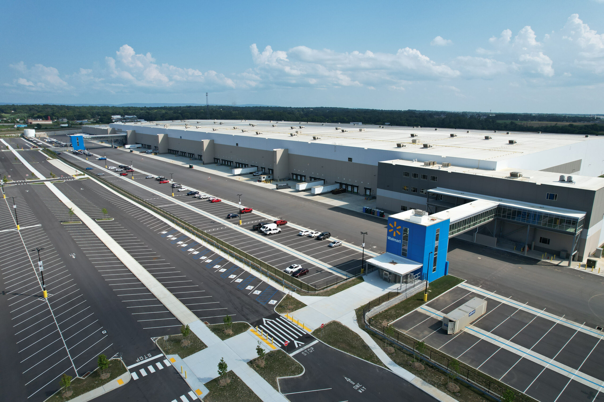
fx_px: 369
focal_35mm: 22
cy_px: 201
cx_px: 302
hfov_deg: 78.6
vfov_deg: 57.2
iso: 100
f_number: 2.8
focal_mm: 8.38
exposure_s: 1/2000
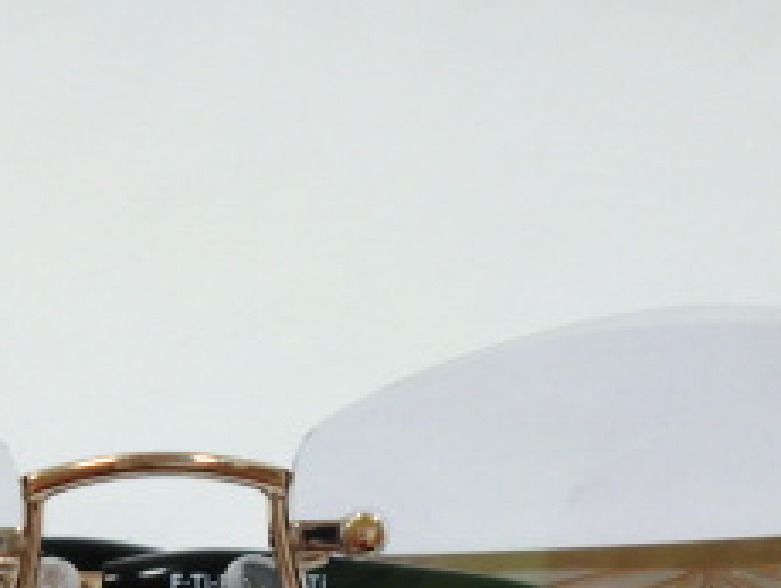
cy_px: 585
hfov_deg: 21.6
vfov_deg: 16.3
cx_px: 122
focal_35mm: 89
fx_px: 2010
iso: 100
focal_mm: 5.8
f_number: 3.5
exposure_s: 1/60
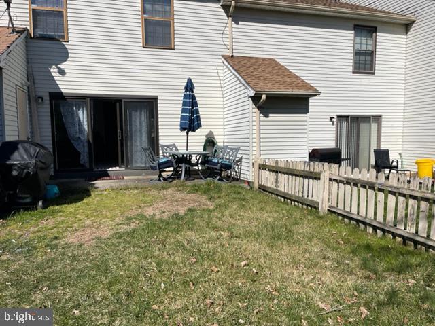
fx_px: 327
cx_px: 218
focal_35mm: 26
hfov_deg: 67.3
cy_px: 163
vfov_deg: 53.1
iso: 32
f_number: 1.6
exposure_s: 1/7407
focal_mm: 5.1
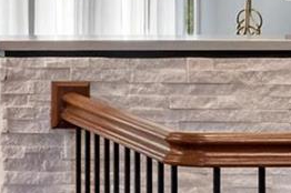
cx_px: -307
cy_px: -28
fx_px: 1776
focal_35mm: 220
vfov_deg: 6.2
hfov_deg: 8.8
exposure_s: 1/125
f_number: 8
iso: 400
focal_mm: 18
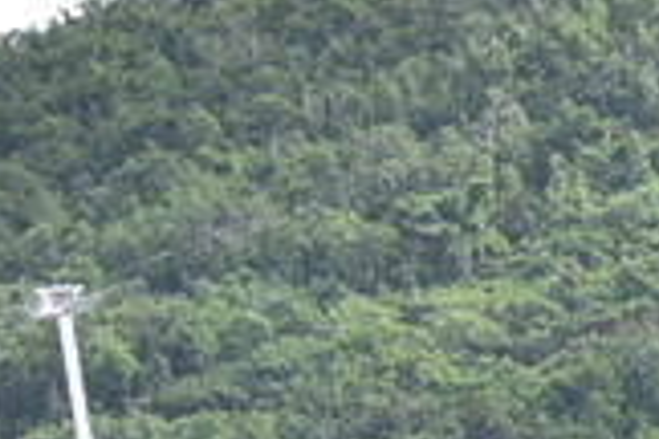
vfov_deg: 3.3
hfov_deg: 4.7
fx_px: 7541
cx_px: 2302
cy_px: 626
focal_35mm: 412
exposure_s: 1/160
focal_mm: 52
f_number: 6.3
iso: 100
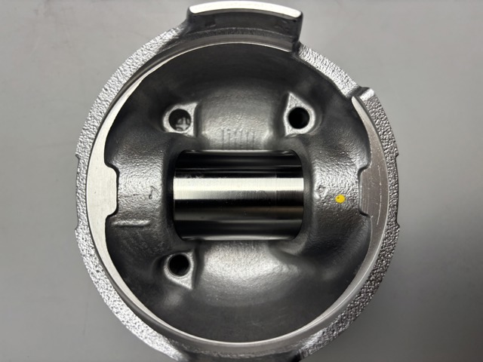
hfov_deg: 67.3
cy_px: 181
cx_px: 242
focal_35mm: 26
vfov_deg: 53.1
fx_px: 363
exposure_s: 1/100
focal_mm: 5.96
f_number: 1.6
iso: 80
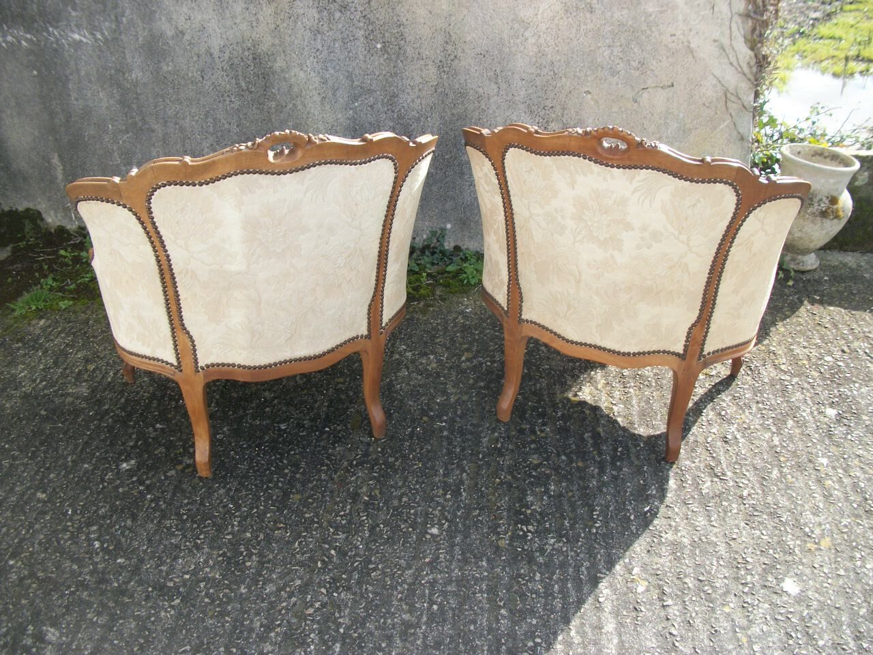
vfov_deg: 44.2
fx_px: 807
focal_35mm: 32
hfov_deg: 56.8
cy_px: 328
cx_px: 436
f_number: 8.8
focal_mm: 5.7
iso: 80
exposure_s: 1/50
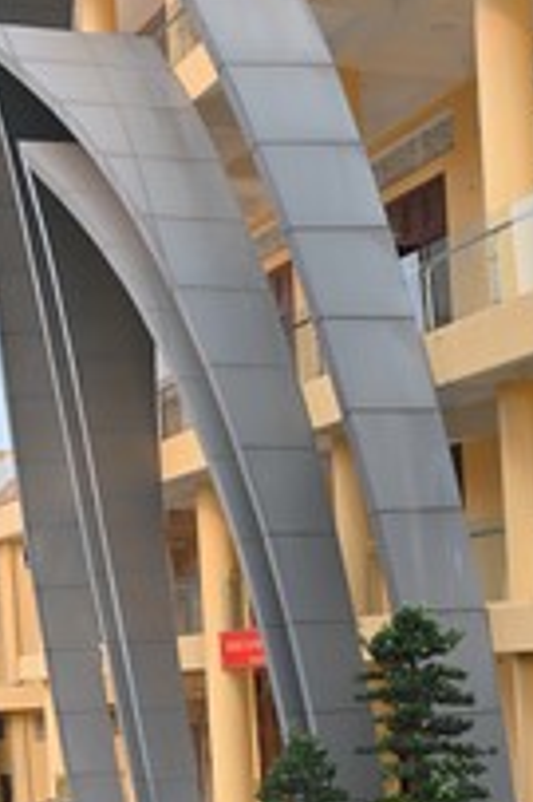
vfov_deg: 20.7
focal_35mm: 96
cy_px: 747
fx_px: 2135
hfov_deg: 13.9
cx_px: 590
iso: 125
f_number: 5.6
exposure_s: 1/250
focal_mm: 30
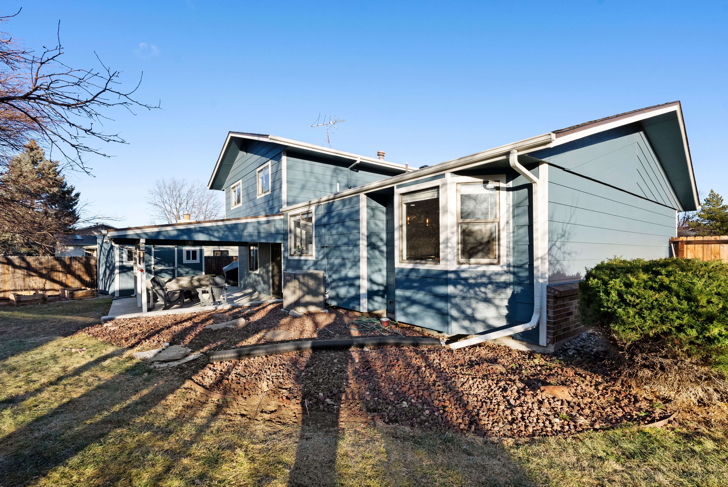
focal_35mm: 15
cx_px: 364
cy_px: 244
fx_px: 303
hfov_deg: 100.4
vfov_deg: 77.4
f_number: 9
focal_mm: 15
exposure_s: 1/500
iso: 500
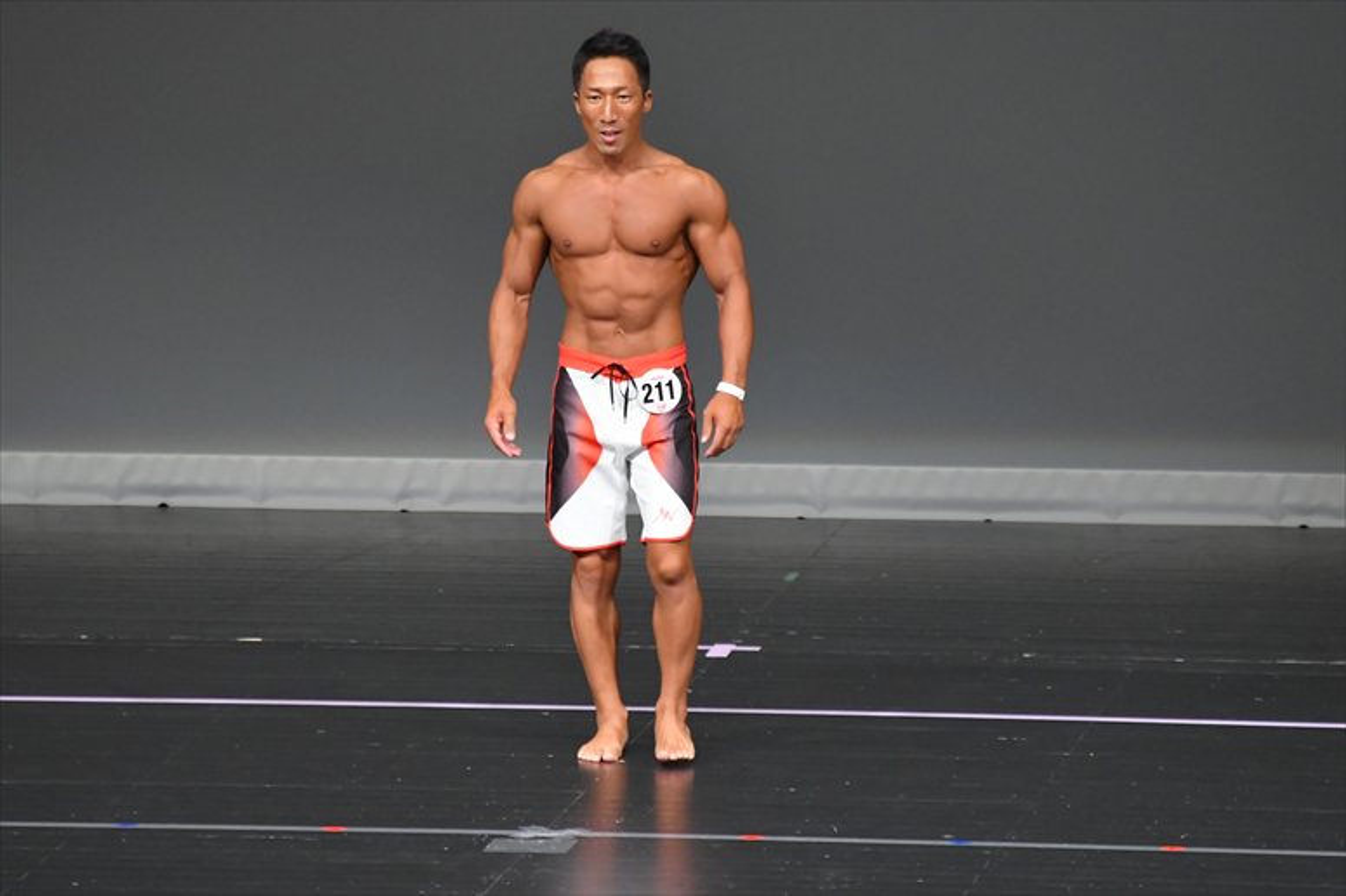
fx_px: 14014
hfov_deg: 5.5
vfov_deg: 3.7
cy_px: 448
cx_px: 673
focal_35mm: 375
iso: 5000
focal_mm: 250
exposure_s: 1/400
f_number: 5.6
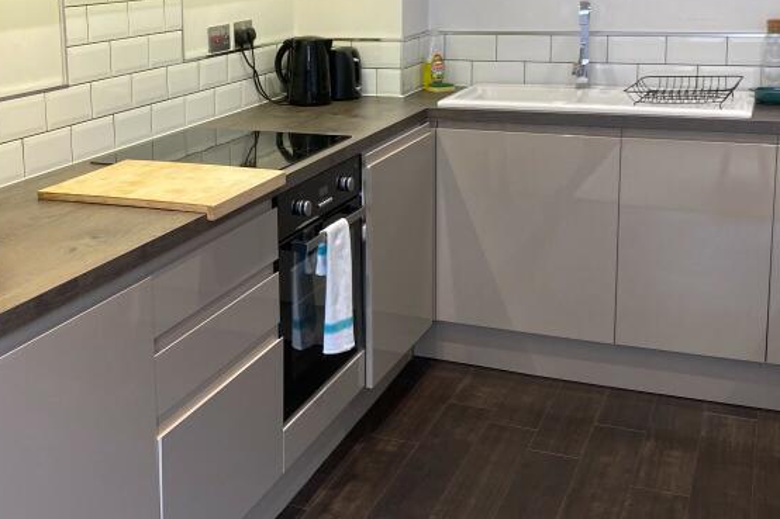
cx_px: 273
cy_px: 136
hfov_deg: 39.2
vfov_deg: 26.7
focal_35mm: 50
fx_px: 1083
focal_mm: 4.25
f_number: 1.8
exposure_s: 1/50
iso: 100
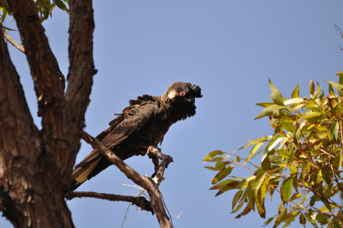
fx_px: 5709
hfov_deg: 3.4
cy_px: 114
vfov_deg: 2.3
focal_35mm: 600
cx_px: 172
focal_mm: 400
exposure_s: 1/1000
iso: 400
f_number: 5.6
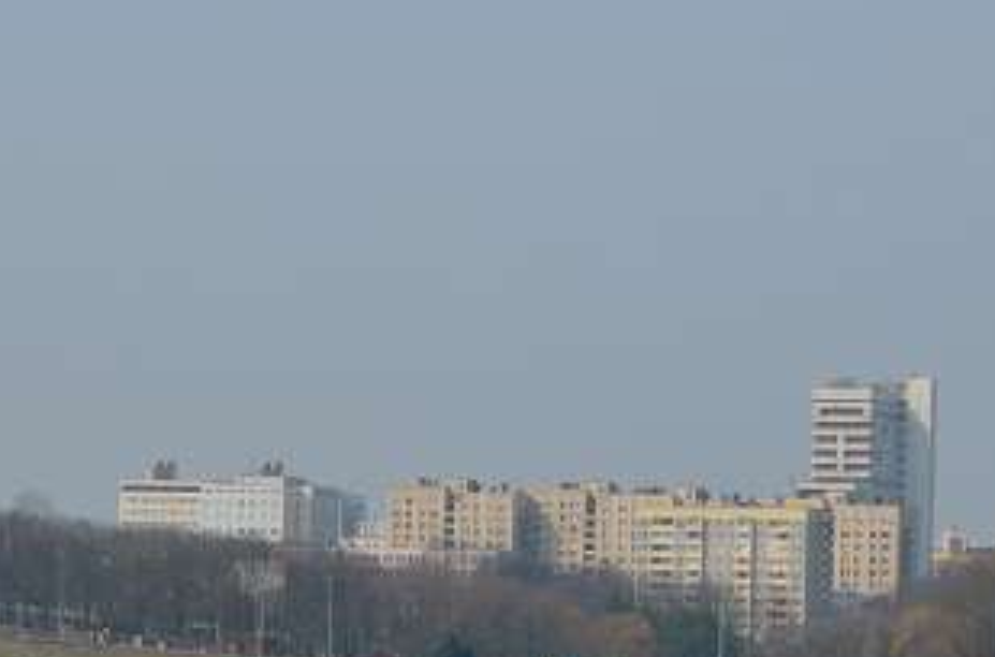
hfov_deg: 13.7
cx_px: 828
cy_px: 556
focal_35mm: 149
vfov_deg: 9.1
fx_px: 4106
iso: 140
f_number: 8
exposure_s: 1/500
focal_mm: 42
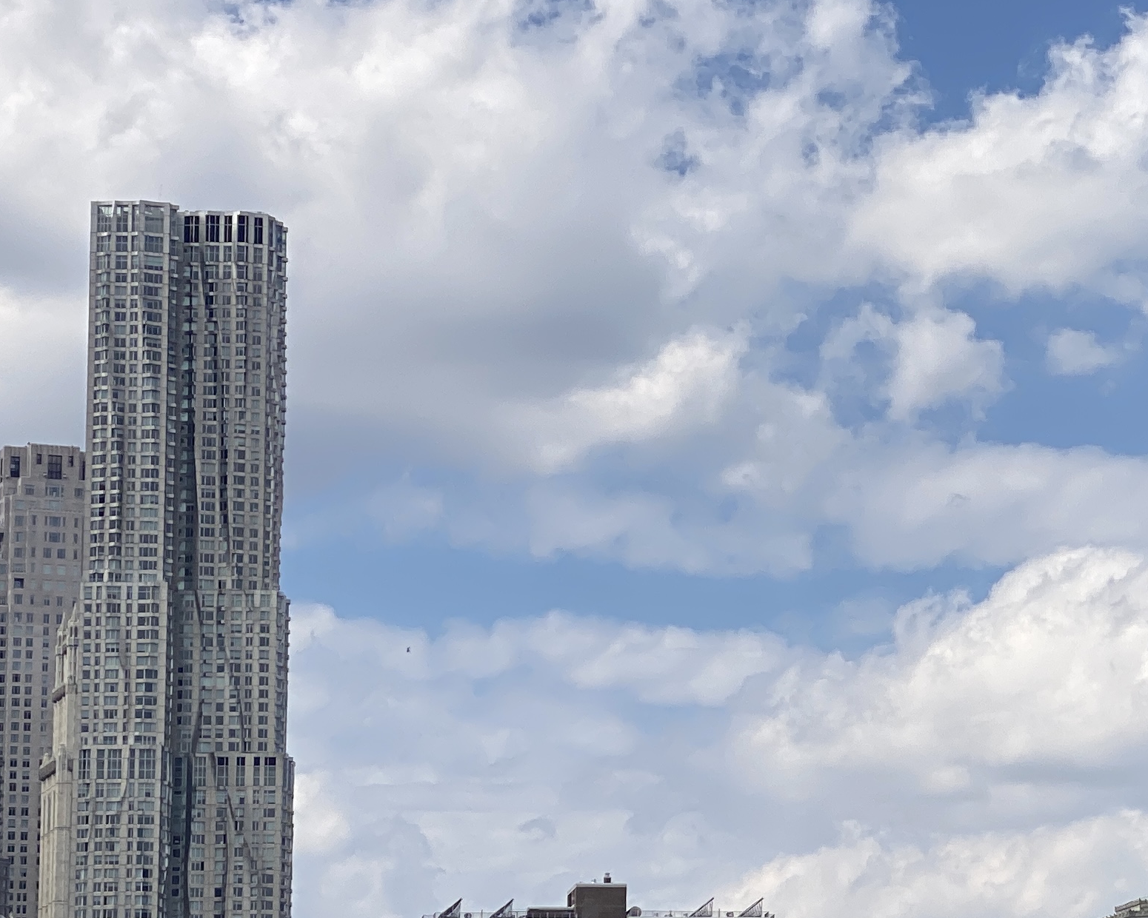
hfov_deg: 14.0
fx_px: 4485
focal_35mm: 132
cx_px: 1484
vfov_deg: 11.7
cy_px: 686
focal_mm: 6
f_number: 2
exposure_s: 1/2283
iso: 20
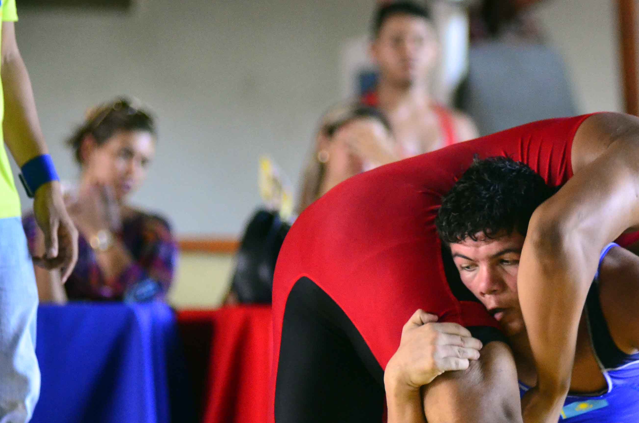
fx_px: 7811
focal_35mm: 441
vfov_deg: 3.1
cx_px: 597
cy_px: 349
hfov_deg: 4.7
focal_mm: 155
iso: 2000
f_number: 2.8
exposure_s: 1/320
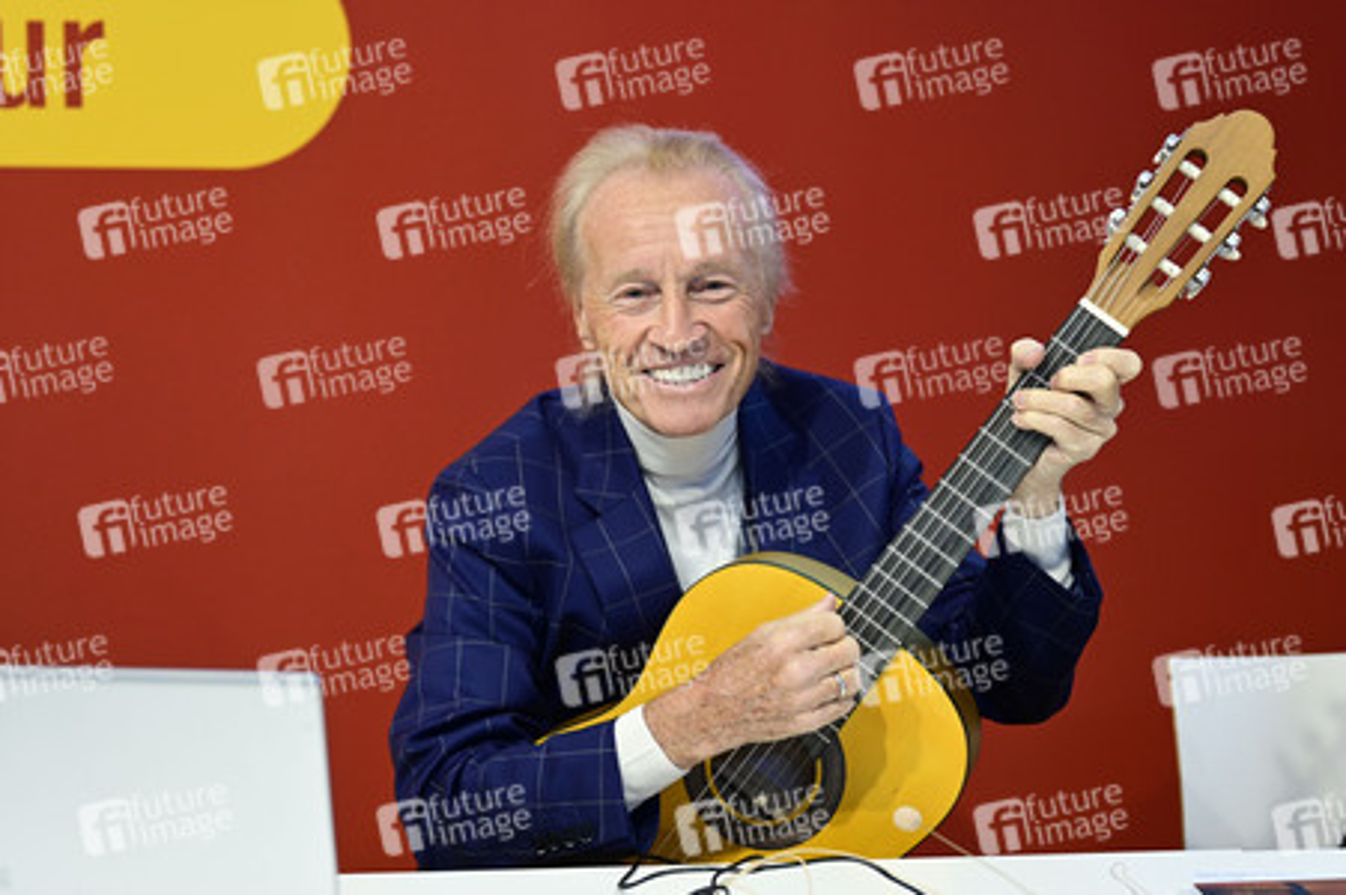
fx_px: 1756
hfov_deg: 41.9
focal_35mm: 47
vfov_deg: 28.6
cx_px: 673
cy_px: 448
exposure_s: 1/320
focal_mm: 47
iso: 1250
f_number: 3.2
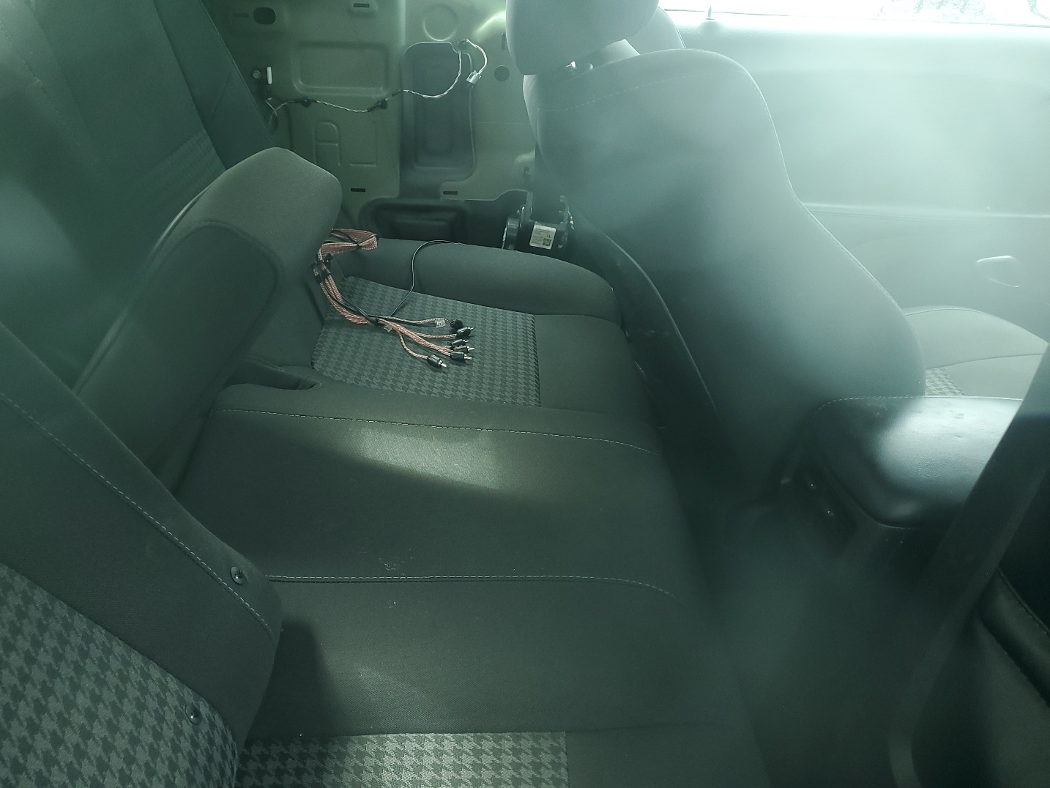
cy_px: 353
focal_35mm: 29
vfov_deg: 48.2
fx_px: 880
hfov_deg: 61.6
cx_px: 488
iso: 64
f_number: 1.5
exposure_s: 1/60.2
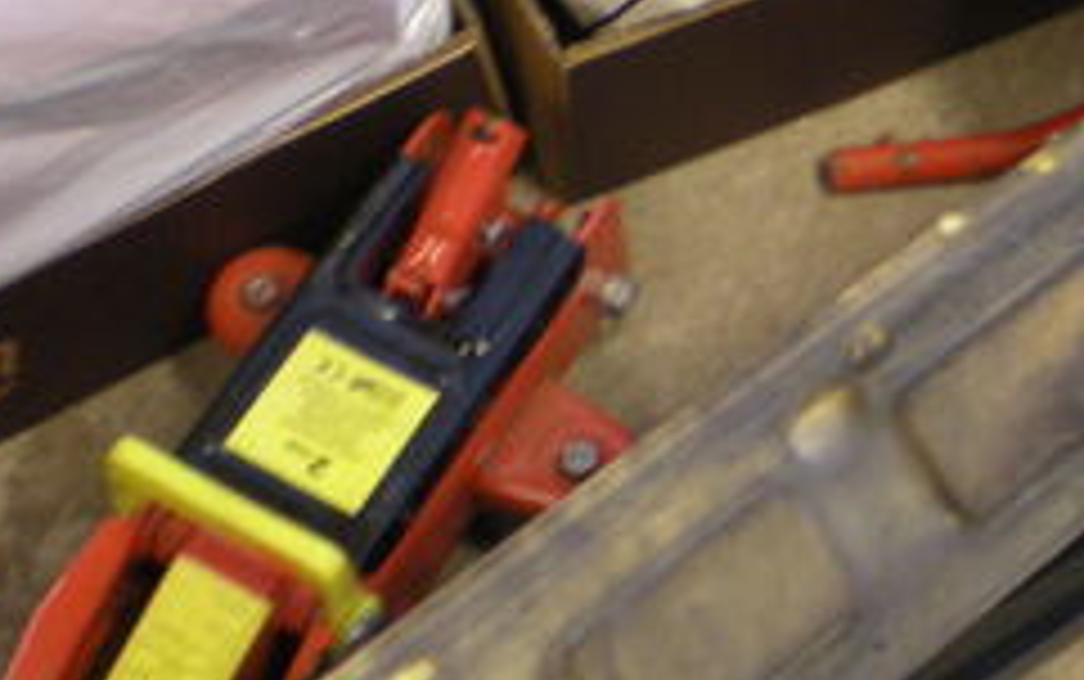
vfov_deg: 12.3
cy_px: 284
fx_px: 3163
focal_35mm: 107
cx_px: 1088
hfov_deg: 18.9
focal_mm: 6.3
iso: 200
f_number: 3.1
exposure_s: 1/22.6
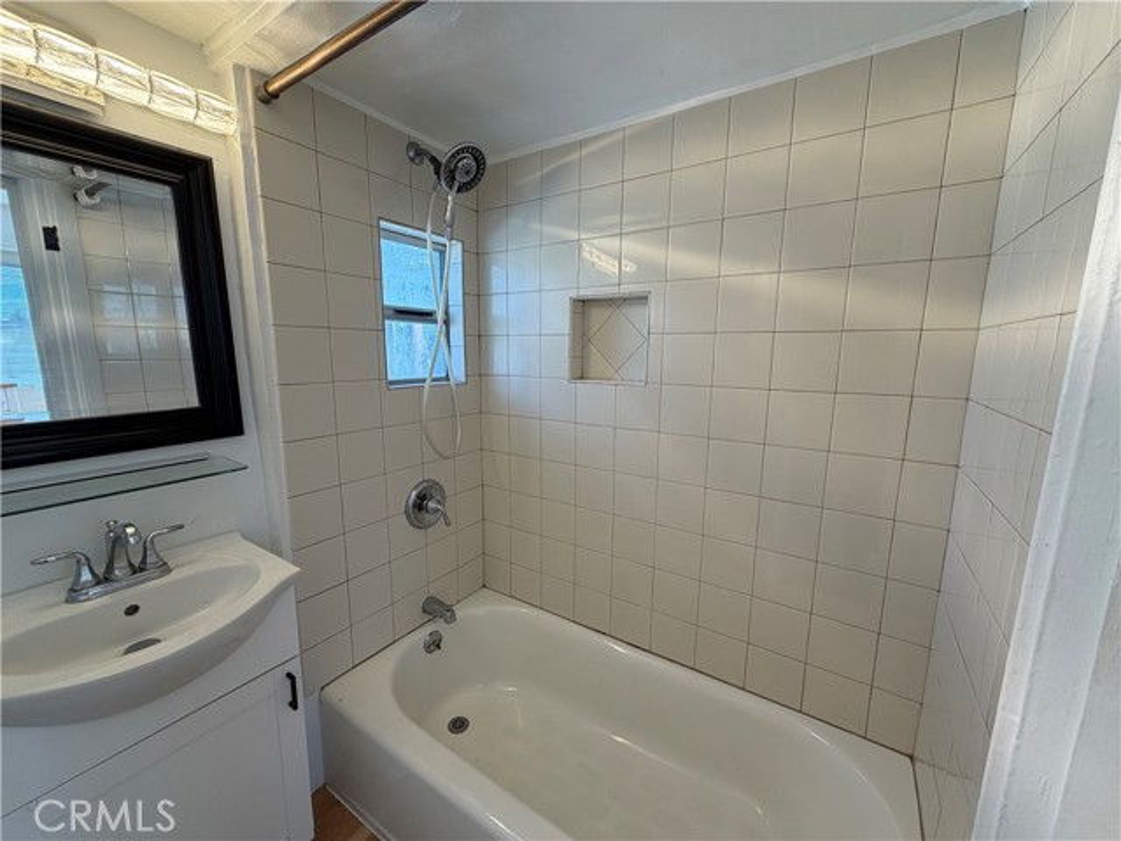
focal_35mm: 14
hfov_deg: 102.1
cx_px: 560
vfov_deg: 85.7
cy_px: 420
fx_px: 453
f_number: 2.2
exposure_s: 1/120
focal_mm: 2.22
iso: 100
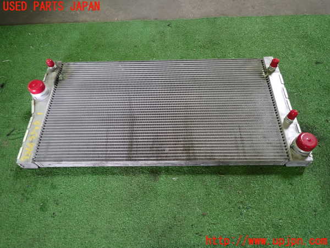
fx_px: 238
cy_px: 124
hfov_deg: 69.4
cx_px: 165
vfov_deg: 54.9
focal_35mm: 25
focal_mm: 4.5
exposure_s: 1/30
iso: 200
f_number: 2
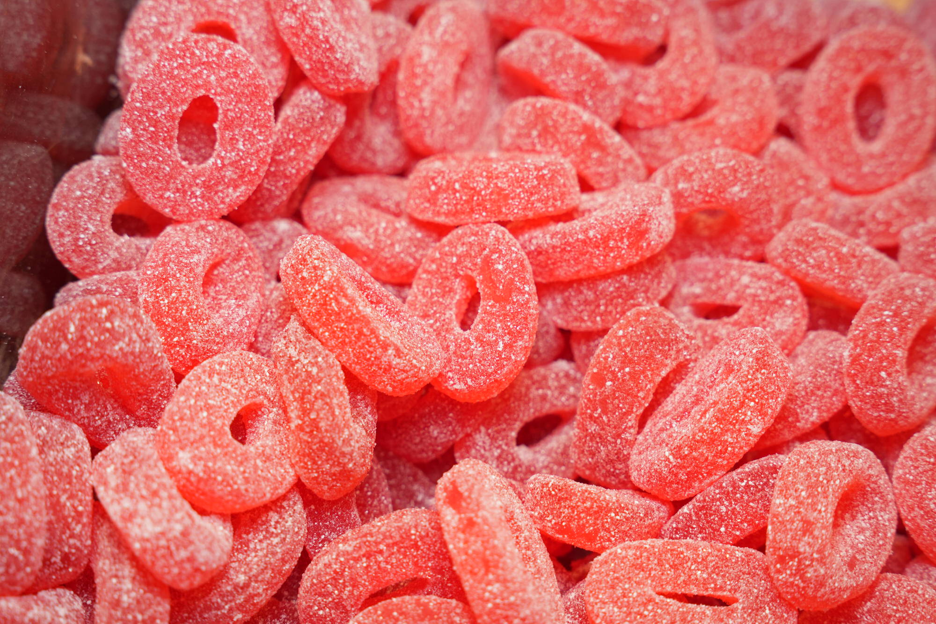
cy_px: 312
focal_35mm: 68
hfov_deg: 29.8
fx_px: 1757
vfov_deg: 20.1
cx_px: 468
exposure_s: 1/160
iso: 500
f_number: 7.1
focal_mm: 67.6
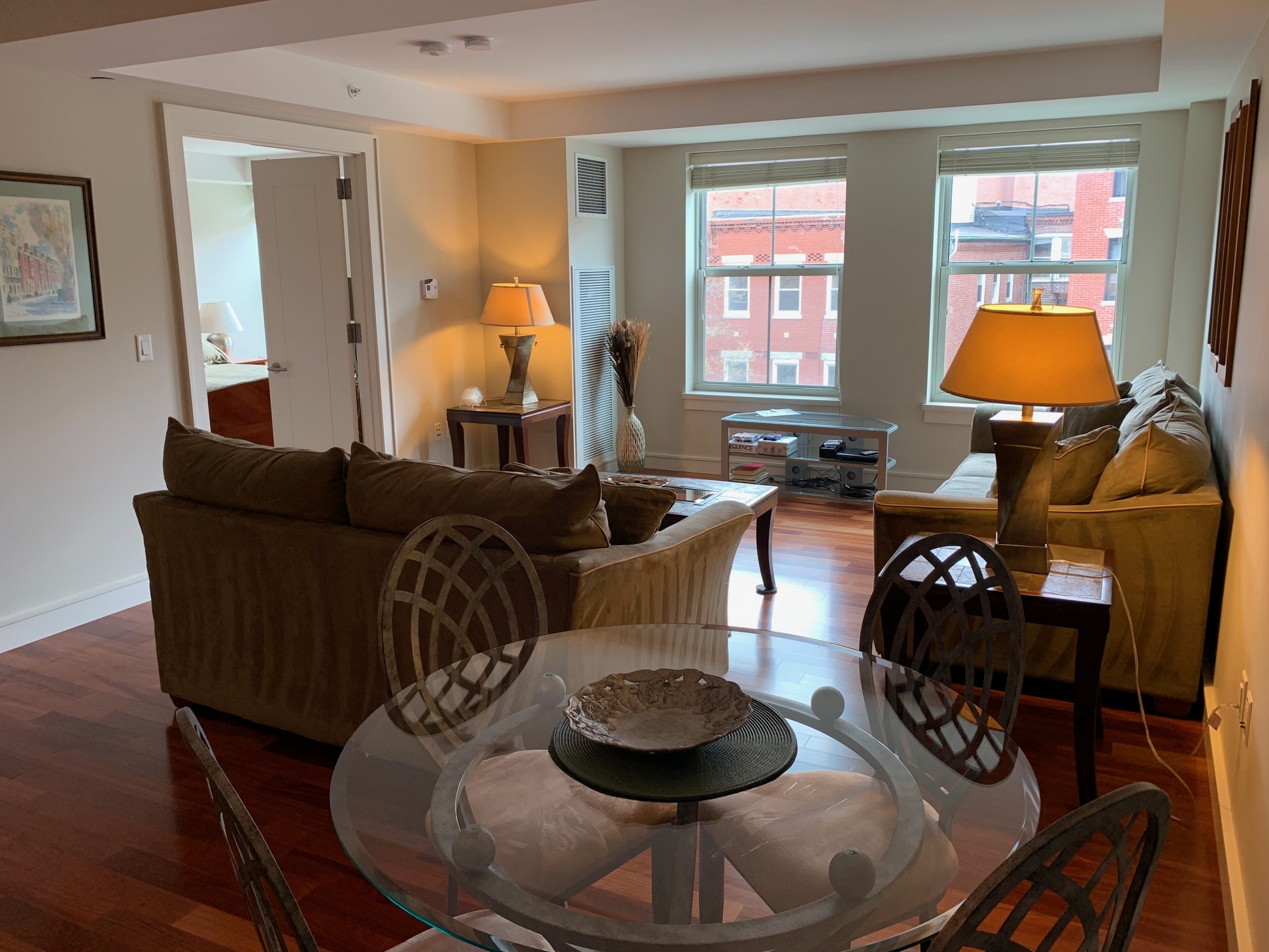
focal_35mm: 27
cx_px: 639
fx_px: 990
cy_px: 468
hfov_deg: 65.3
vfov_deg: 51.4
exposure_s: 1/60
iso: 64
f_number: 1.8
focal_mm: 4.25
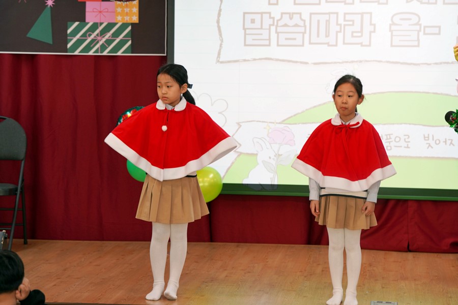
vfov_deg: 12.9
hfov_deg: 19.3
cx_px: 229
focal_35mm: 106
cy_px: 152
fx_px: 1348
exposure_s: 1/160
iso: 500
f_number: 4
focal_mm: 106
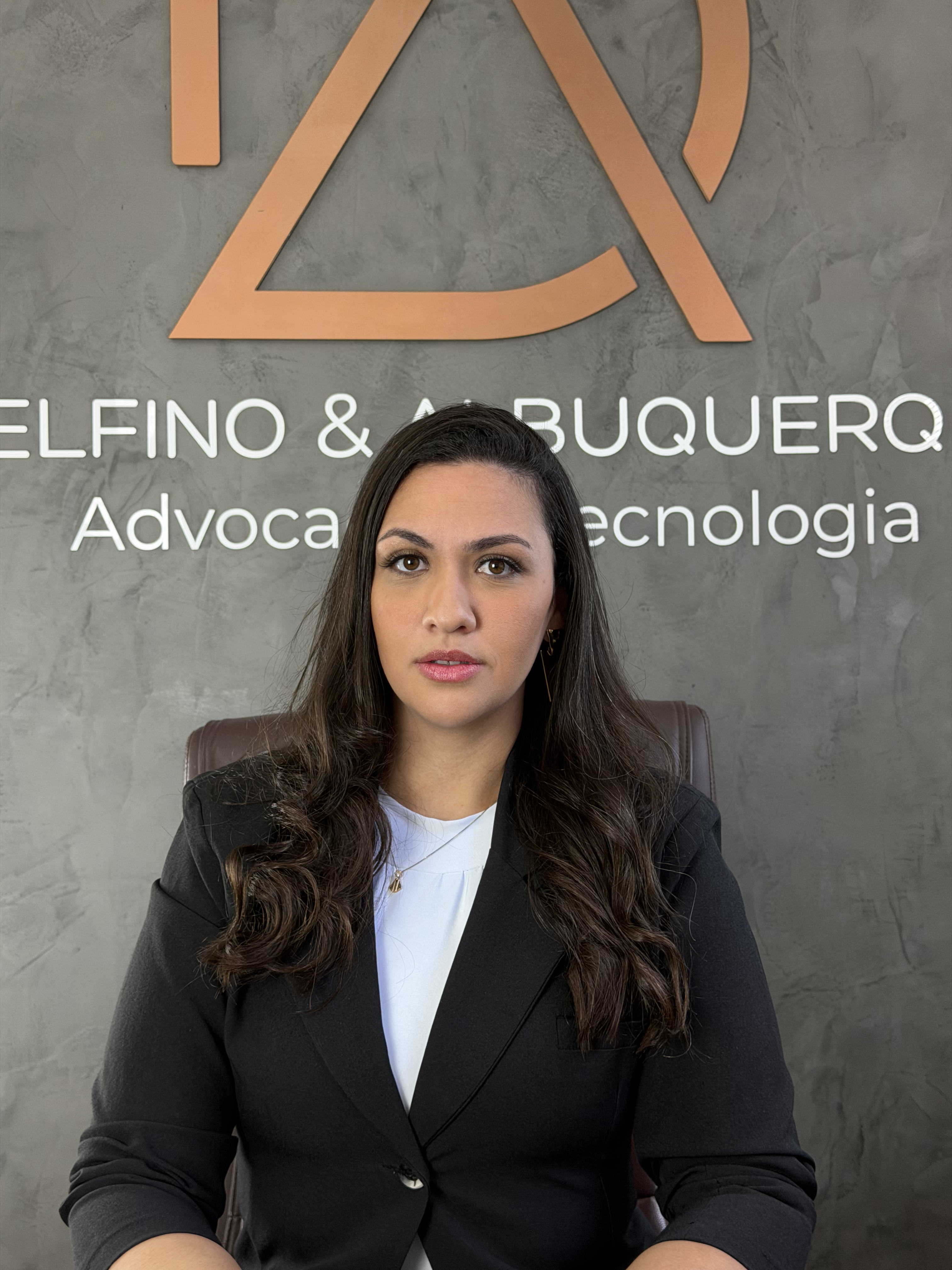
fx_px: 1760
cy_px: 635
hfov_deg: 30.3
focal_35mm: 48
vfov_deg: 39.7
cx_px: 476
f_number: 1.78
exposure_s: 1/60
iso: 50
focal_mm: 6.76
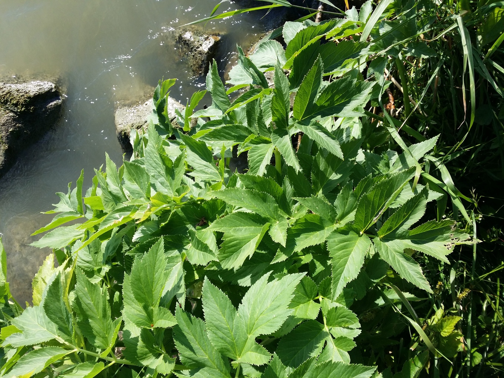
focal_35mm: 31
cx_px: 252
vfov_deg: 45.5
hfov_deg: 58.3
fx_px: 451
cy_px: 189
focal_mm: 4.13
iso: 50
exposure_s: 1/578
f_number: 2.2
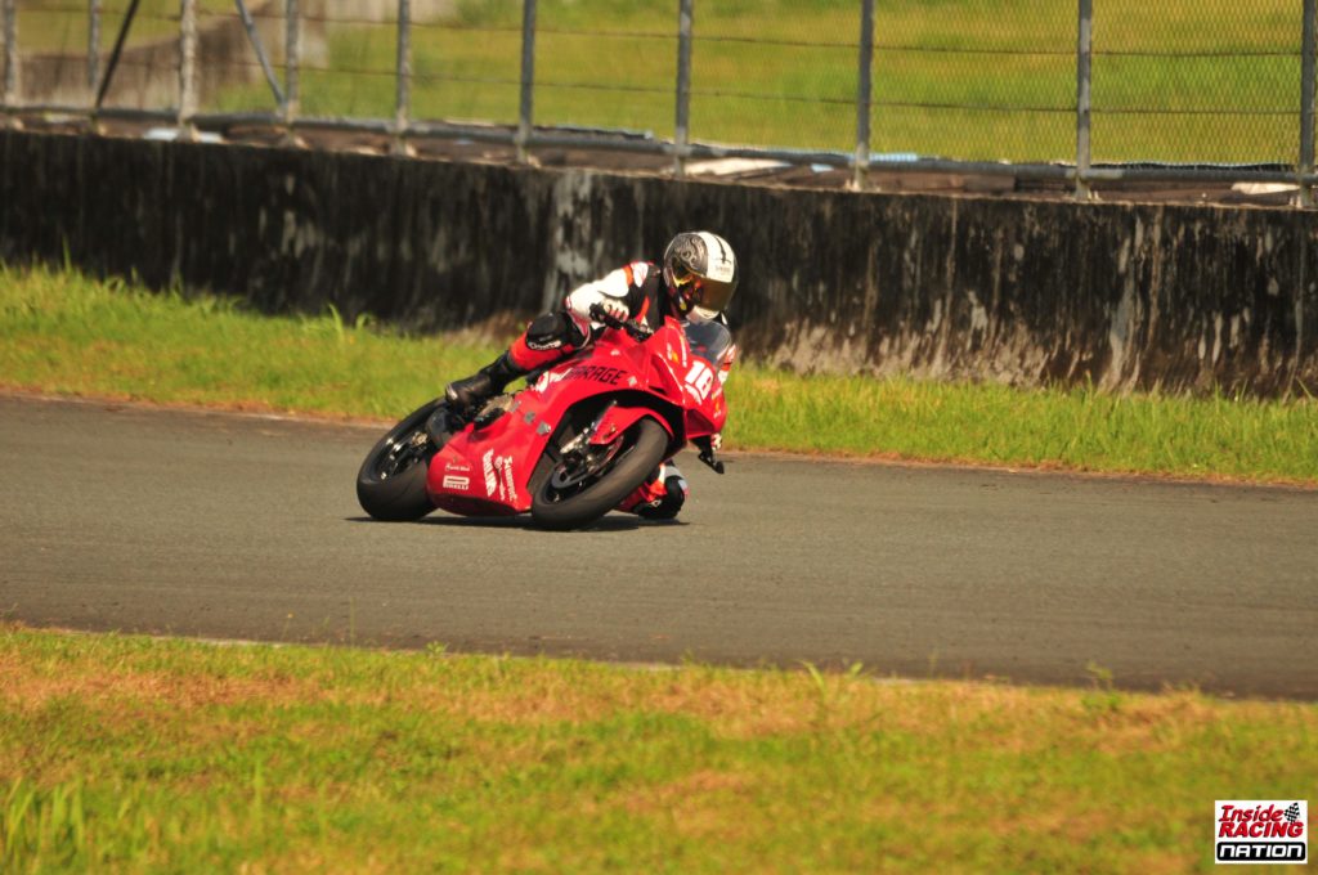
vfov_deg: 2.5
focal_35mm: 540
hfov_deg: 3.8
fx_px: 19745
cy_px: 438
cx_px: 659
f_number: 5.6
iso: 400
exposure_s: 1/1600
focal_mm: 360
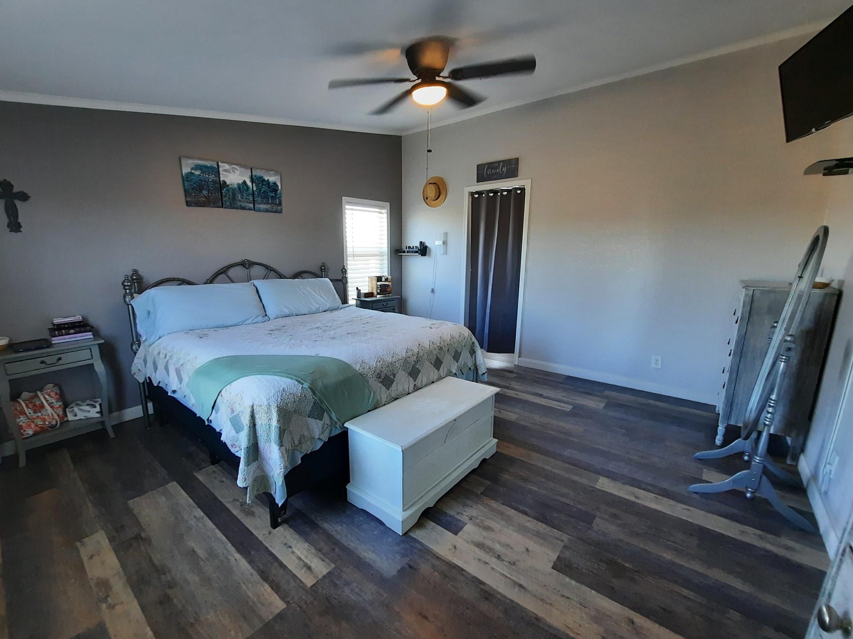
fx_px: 345
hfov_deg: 102.0
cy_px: 332
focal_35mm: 14
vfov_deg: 85.6
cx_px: 404
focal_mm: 1.74
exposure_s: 1/30
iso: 200
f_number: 2.2
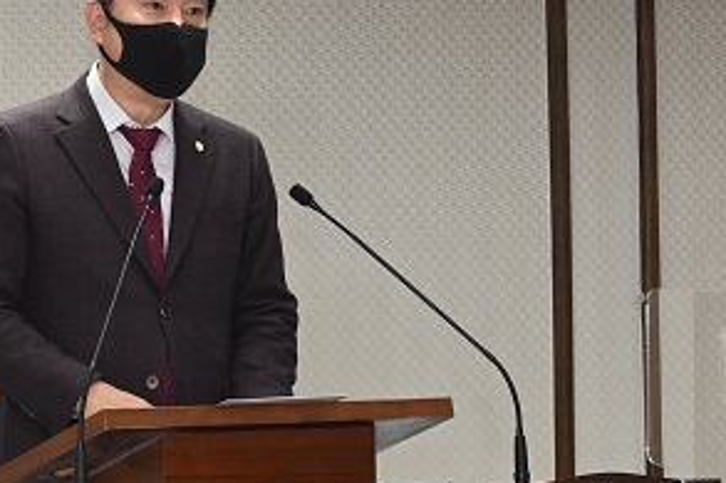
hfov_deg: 17.5
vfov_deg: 11.8
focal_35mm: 116
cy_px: 154
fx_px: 2338
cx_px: 161
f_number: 8
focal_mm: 68
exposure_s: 1/200
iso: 2500
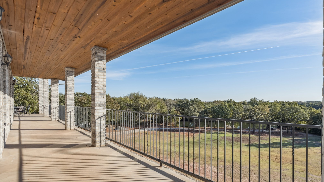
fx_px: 146
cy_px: 103
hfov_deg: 95.9
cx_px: 163
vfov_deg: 63.7
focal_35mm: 17
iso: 200
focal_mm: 16
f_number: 7.1
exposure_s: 1/1600
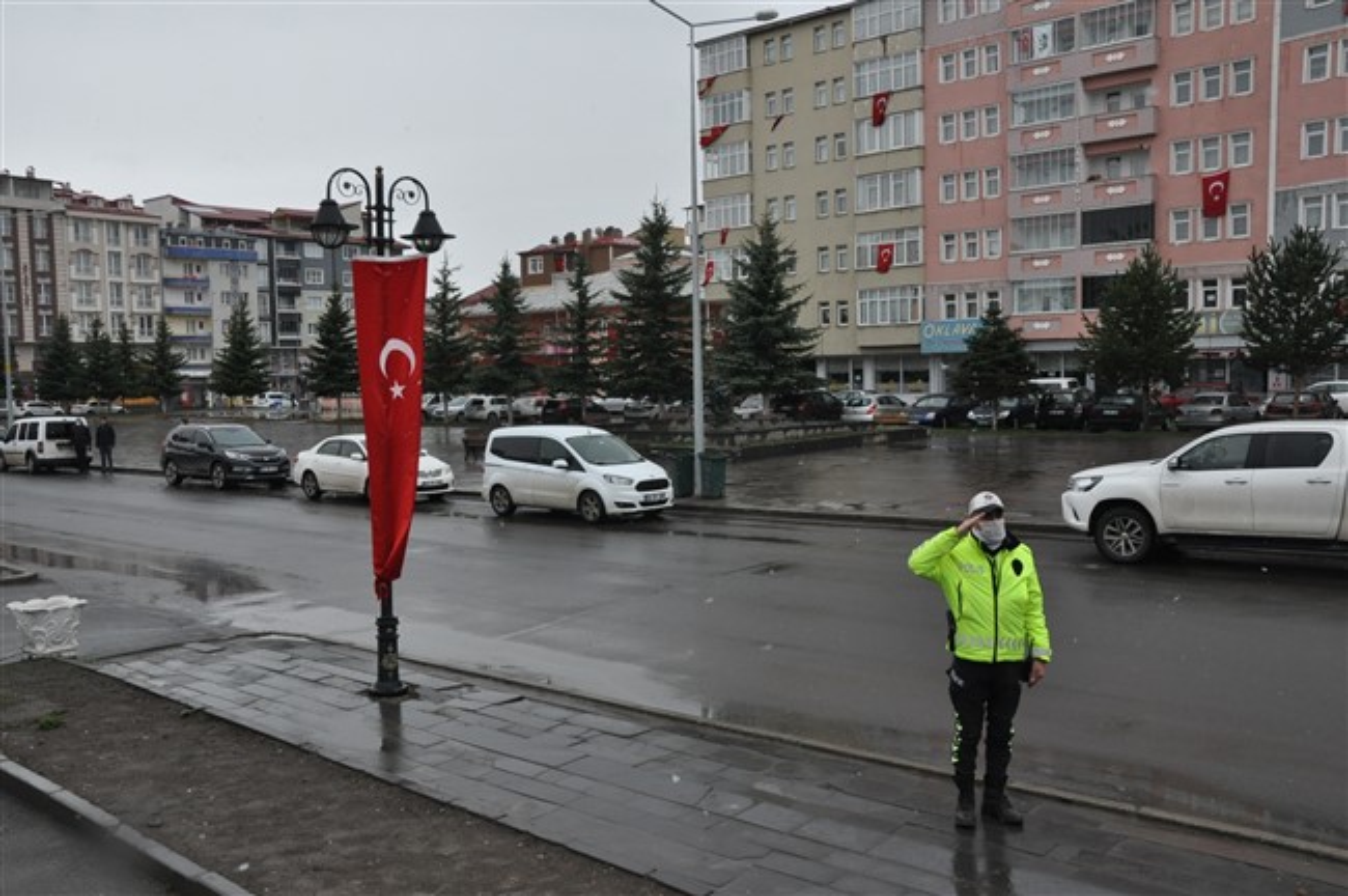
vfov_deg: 41.6
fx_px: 1178
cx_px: 674
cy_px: 448
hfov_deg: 59.5
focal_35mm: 32
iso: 1000
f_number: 10
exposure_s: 1/320
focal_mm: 21
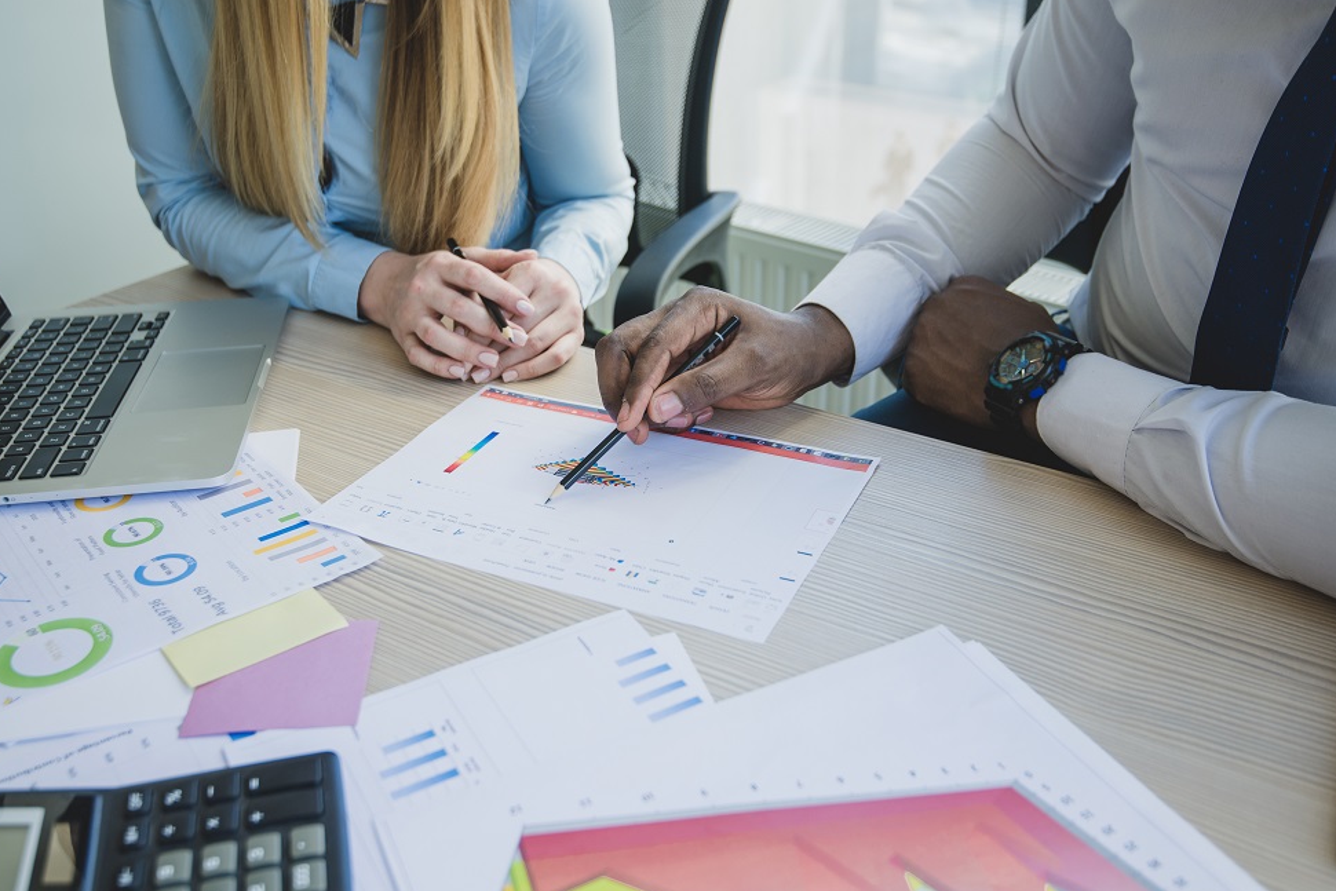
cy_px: 455
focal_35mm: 33
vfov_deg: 40.0
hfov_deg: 57.2
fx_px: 1225
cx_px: 668
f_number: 4
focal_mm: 32
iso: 250
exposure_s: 1/60
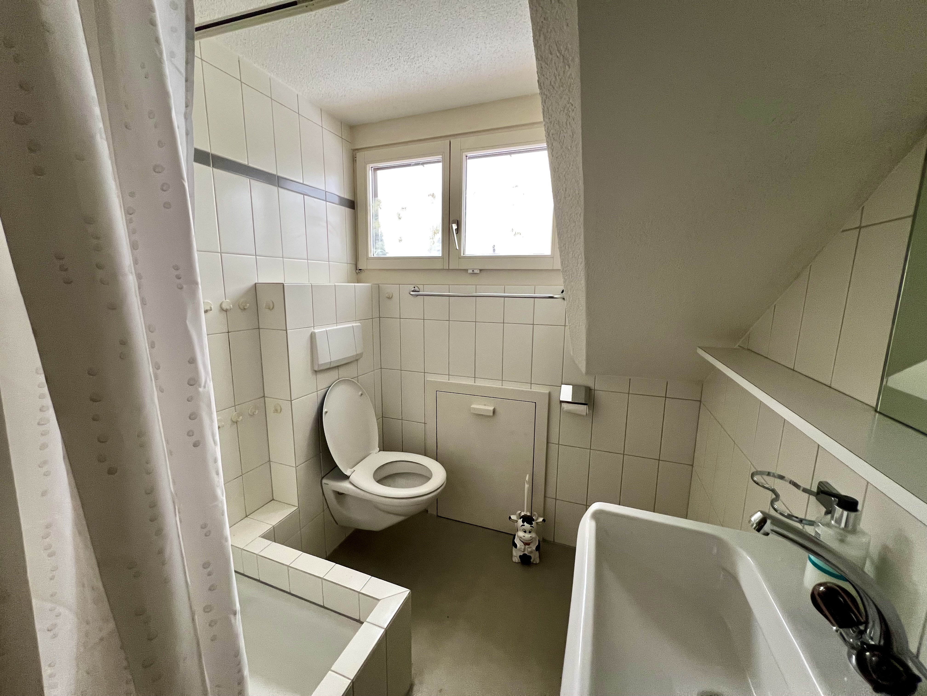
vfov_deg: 89.9
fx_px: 348
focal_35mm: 13
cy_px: 348
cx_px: 464
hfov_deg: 106.2
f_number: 1.8
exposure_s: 1/100
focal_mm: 1.57
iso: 160
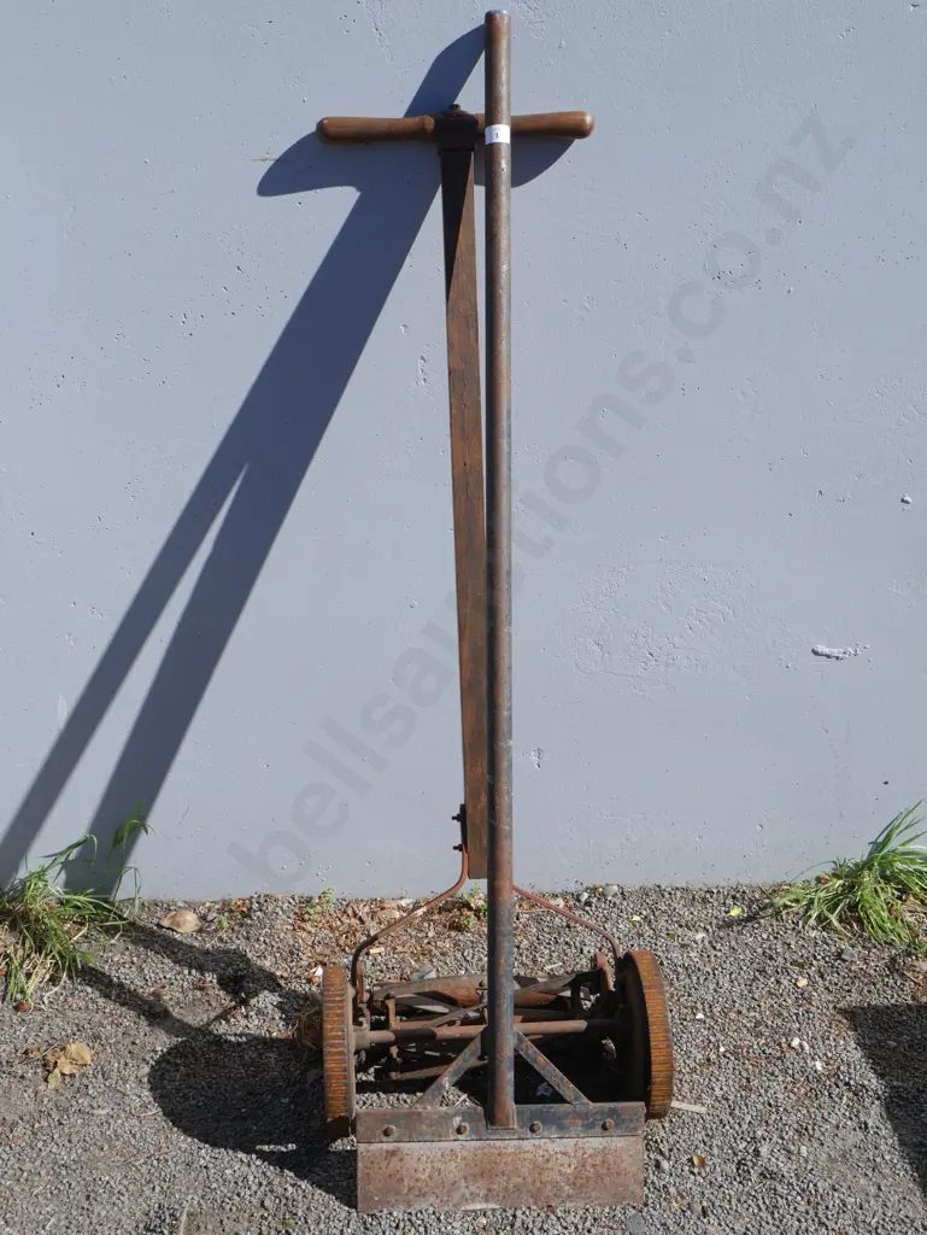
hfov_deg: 34.4
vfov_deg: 44.8
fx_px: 1498
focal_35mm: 42
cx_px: 464
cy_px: 618
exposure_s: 1/400
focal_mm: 21
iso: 200
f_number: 9
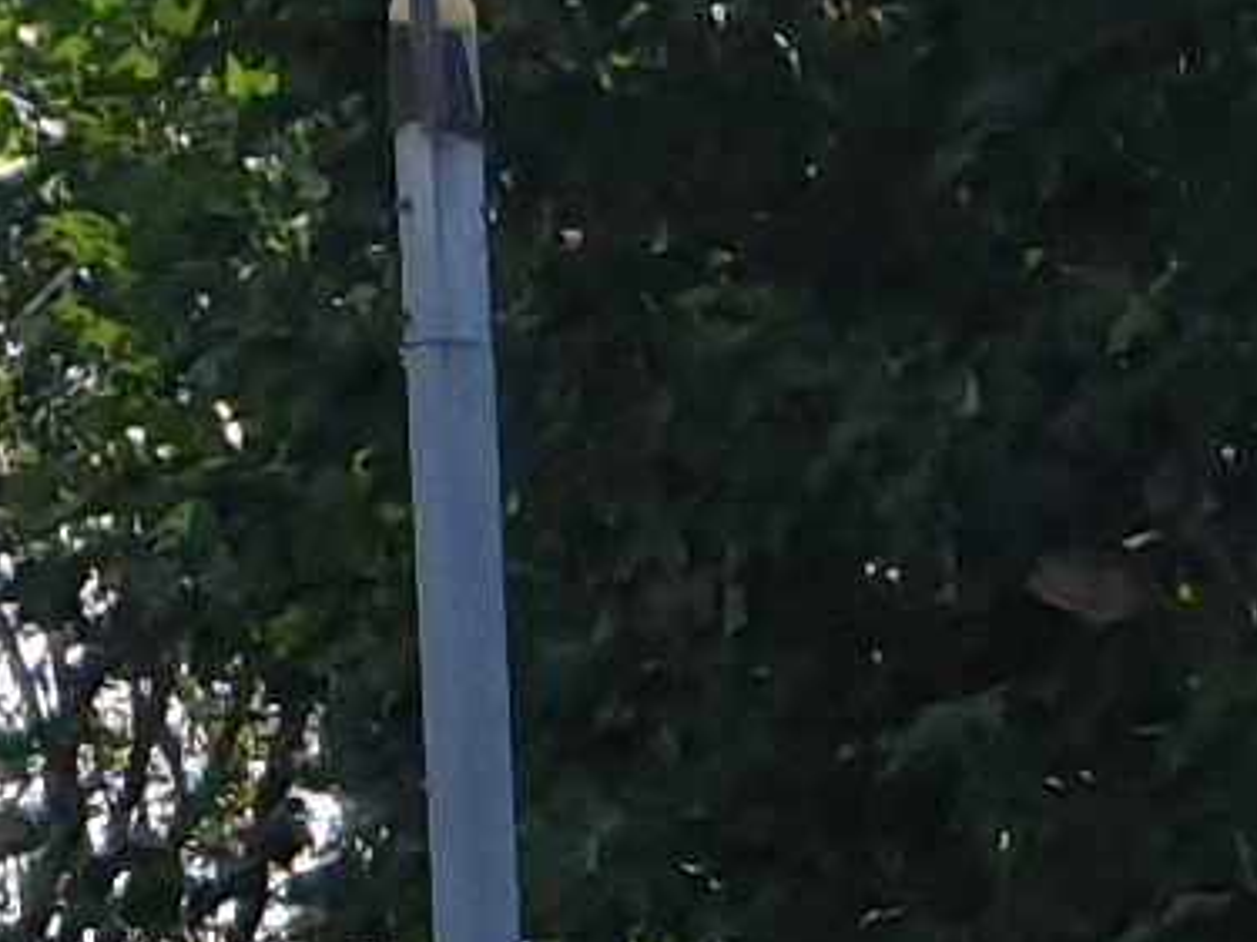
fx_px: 4029
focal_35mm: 111
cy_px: 1549
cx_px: 2169
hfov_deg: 15.5
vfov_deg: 12.5
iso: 50
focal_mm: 4.3
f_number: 2.4
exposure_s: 1/1916
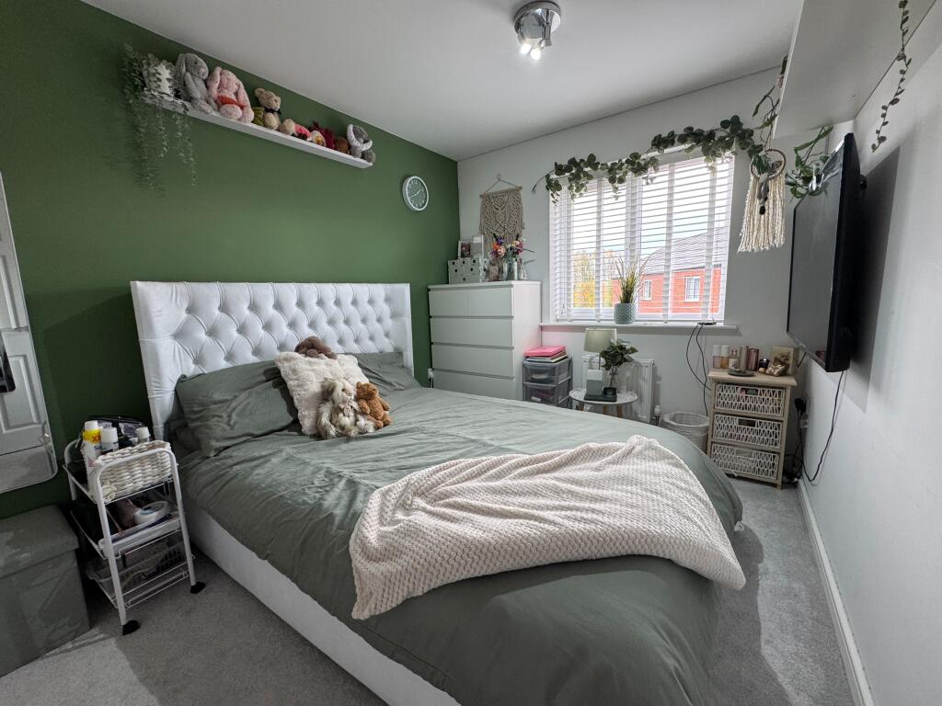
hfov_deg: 102.1
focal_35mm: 14
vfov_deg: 85.7
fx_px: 381
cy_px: 353
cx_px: 471
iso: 160
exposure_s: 1/100
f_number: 2.2
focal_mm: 2.22
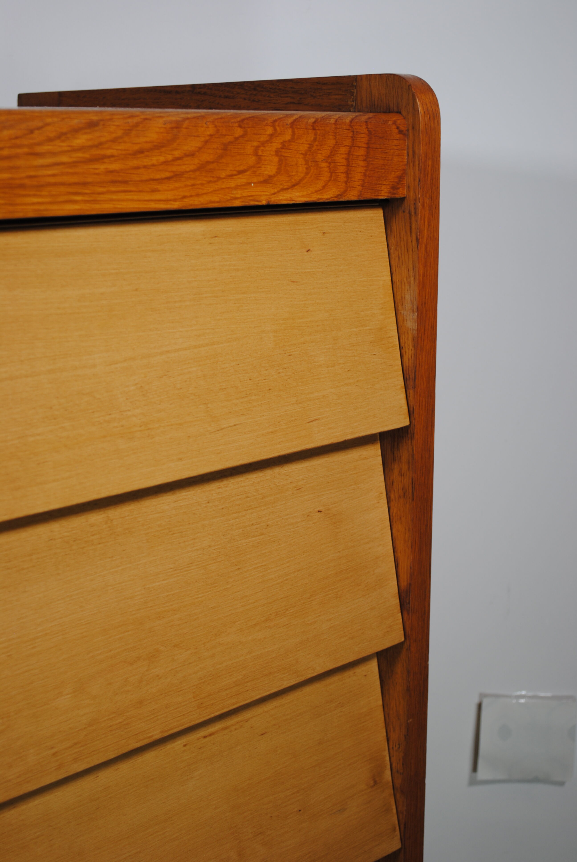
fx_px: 1582
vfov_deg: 30.5
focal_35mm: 66
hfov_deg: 20.7
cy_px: 431
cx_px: 288
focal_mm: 44
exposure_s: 1/25
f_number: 5.6
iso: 100
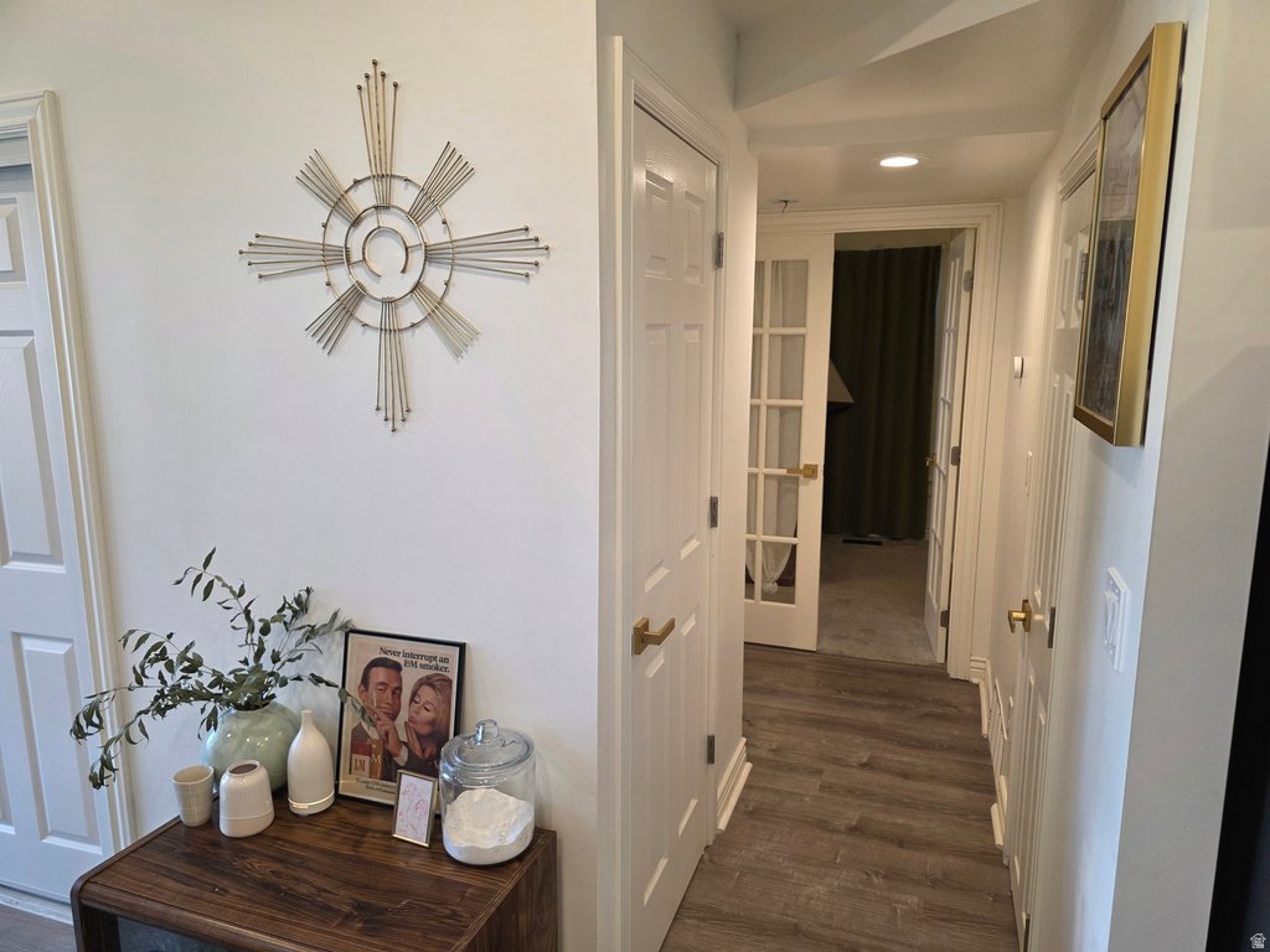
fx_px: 844
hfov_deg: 73.9
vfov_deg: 58.9
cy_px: 476
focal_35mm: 23
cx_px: 635
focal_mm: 6.3
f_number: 1.7
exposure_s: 1/120
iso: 160
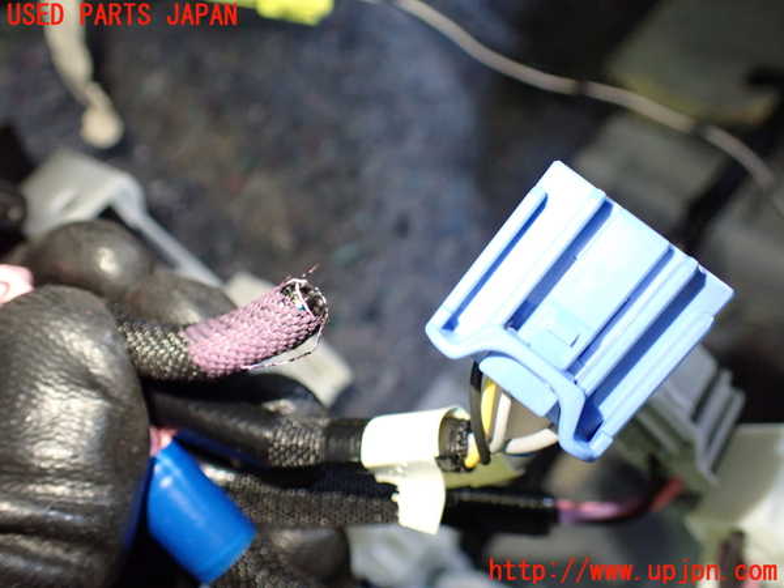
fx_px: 679
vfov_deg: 46.8
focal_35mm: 30
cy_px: 294
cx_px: 392
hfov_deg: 60.0
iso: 800
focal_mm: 5.4
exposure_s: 1/80
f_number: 2.3
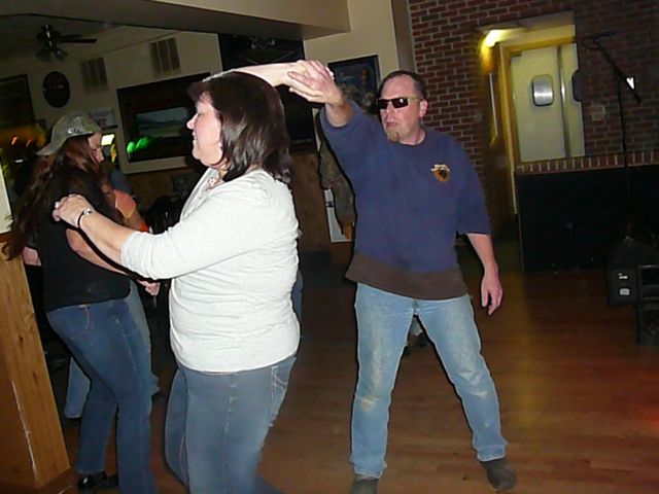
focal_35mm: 35
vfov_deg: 40.7
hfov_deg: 52.6
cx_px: 330
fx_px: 666
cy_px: 247
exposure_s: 1/30
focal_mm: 5.2
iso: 800
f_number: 2.8
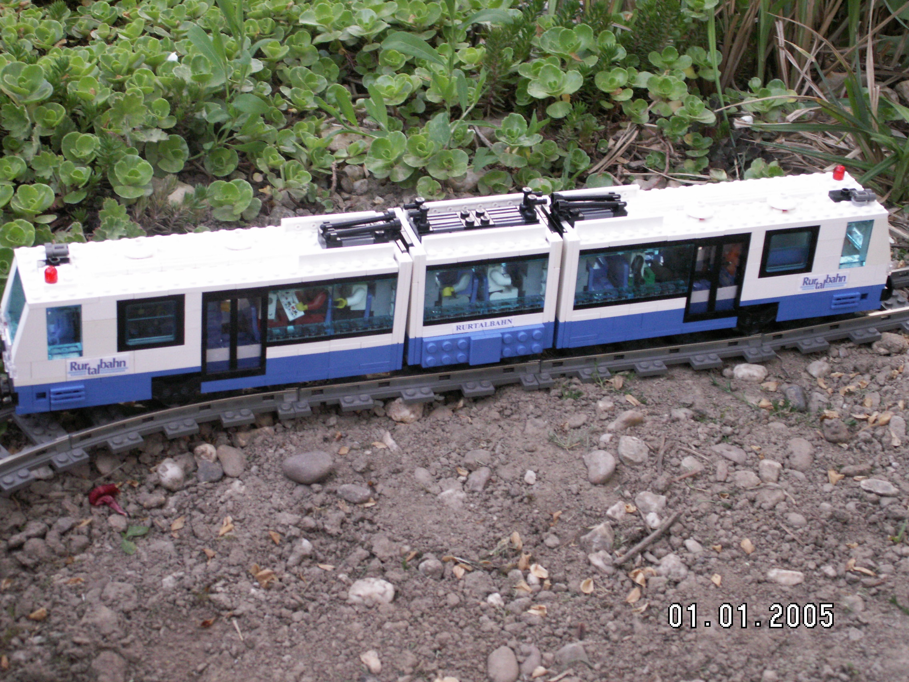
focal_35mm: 62
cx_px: 454
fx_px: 1628
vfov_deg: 23.7
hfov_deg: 31.2
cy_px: 341
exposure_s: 1/30
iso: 160
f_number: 3.2
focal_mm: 10.28
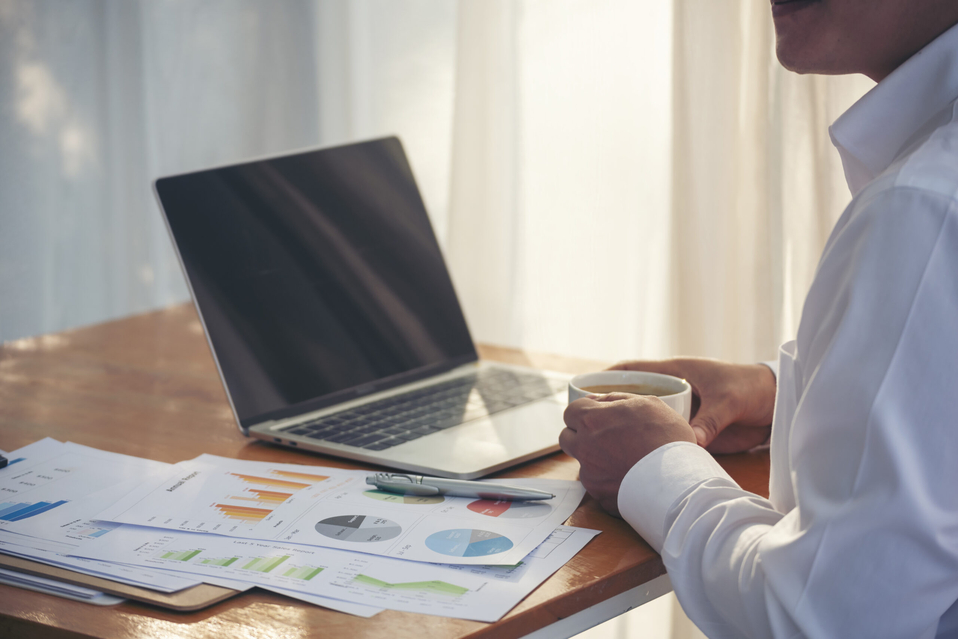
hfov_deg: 20.0
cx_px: 479
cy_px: 320
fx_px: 2715
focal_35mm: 102
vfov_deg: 13.4
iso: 400
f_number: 4.2
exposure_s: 1/250
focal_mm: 102
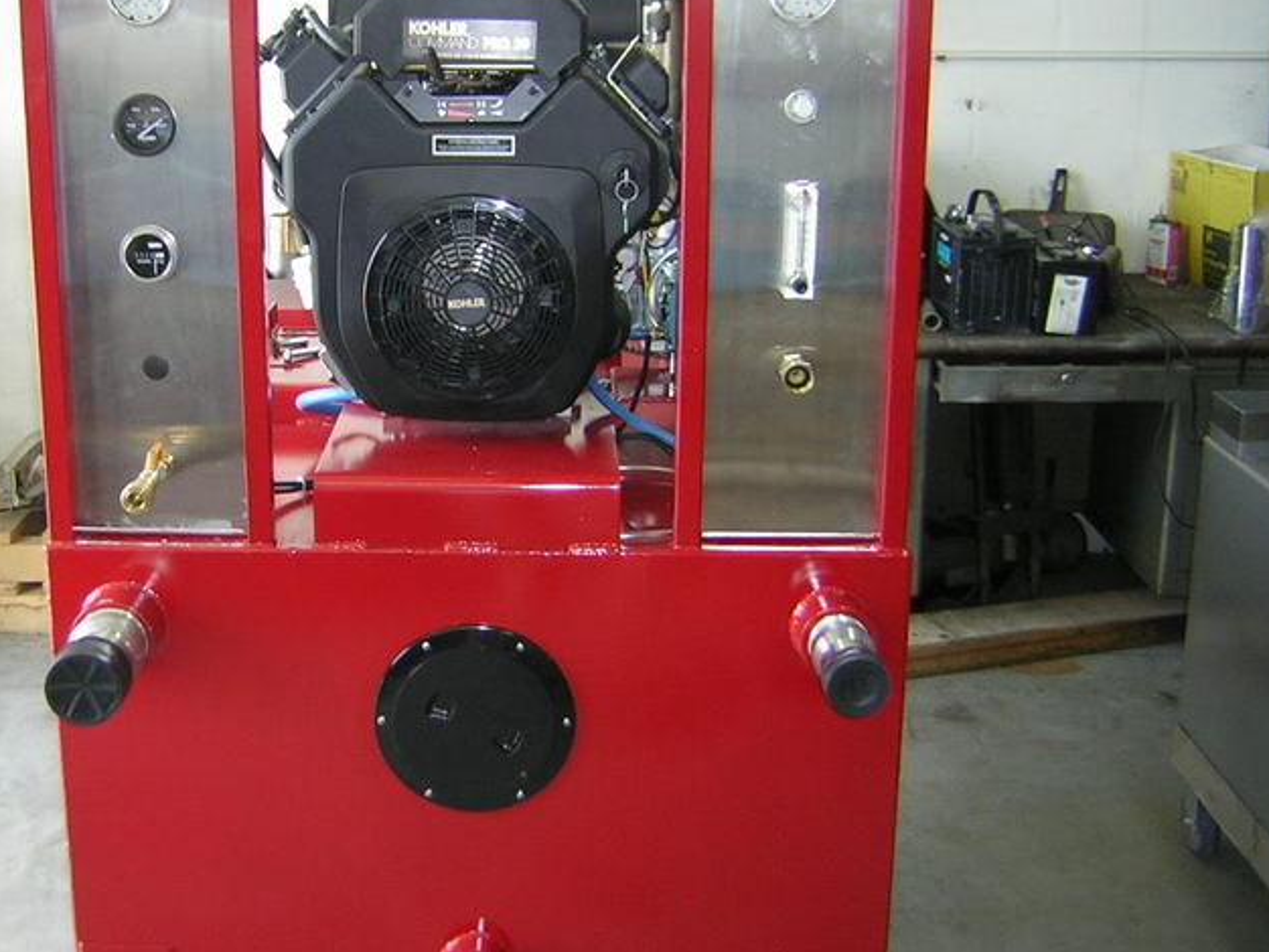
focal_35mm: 46
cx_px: 480
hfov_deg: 40.9
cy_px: 397
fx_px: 1687
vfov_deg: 31.5
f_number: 2.6
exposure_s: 1/30
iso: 50
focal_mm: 4.7
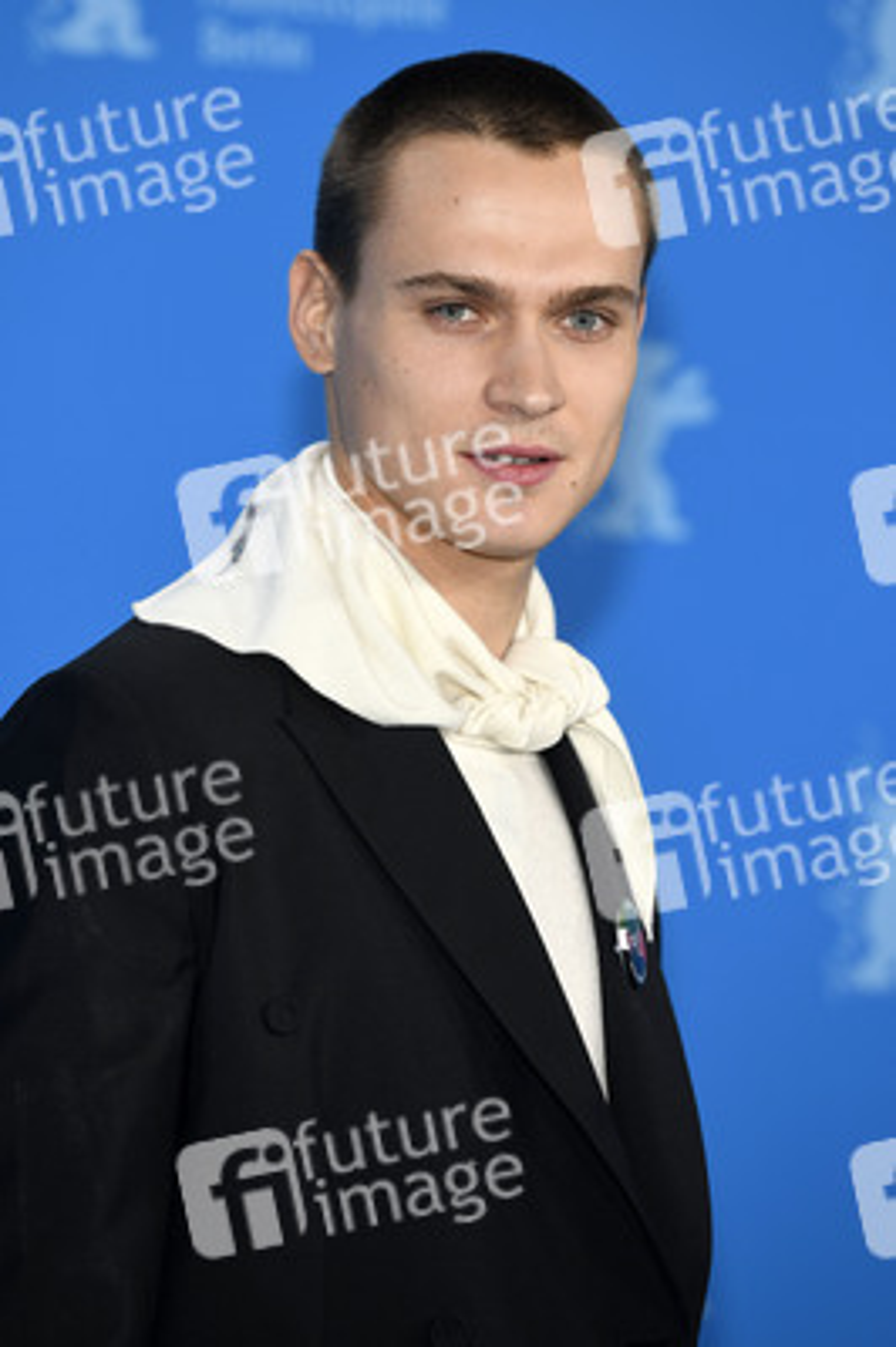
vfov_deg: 11.8
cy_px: 674
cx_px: 448
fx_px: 6544
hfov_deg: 7.8
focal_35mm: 175
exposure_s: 1/400
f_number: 4
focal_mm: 175
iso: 640
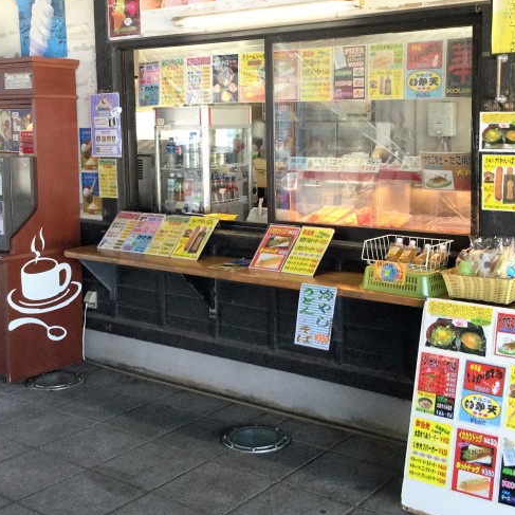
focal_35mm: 45
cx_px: 270
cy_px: 187
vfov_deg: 37.3
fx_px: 757
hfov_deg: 37.5
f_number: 2.4
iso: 40
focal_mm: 3.3
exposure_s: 1/30
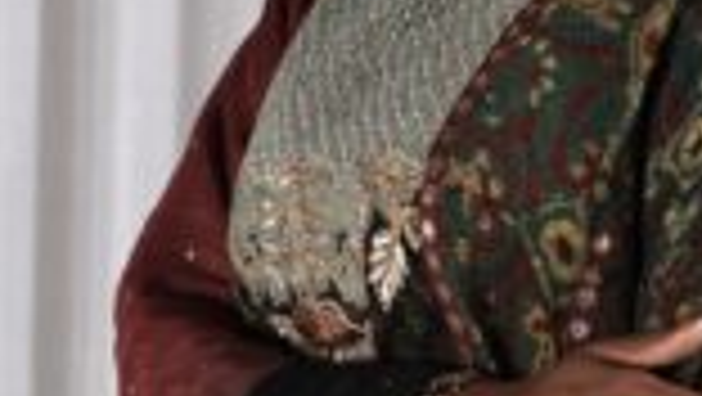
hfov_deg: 13.4
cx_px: 558
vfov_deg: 7.6
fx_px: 2980
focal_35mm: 160
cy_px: 122
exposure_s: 1/125
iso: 160
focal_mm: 35
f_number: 5.6
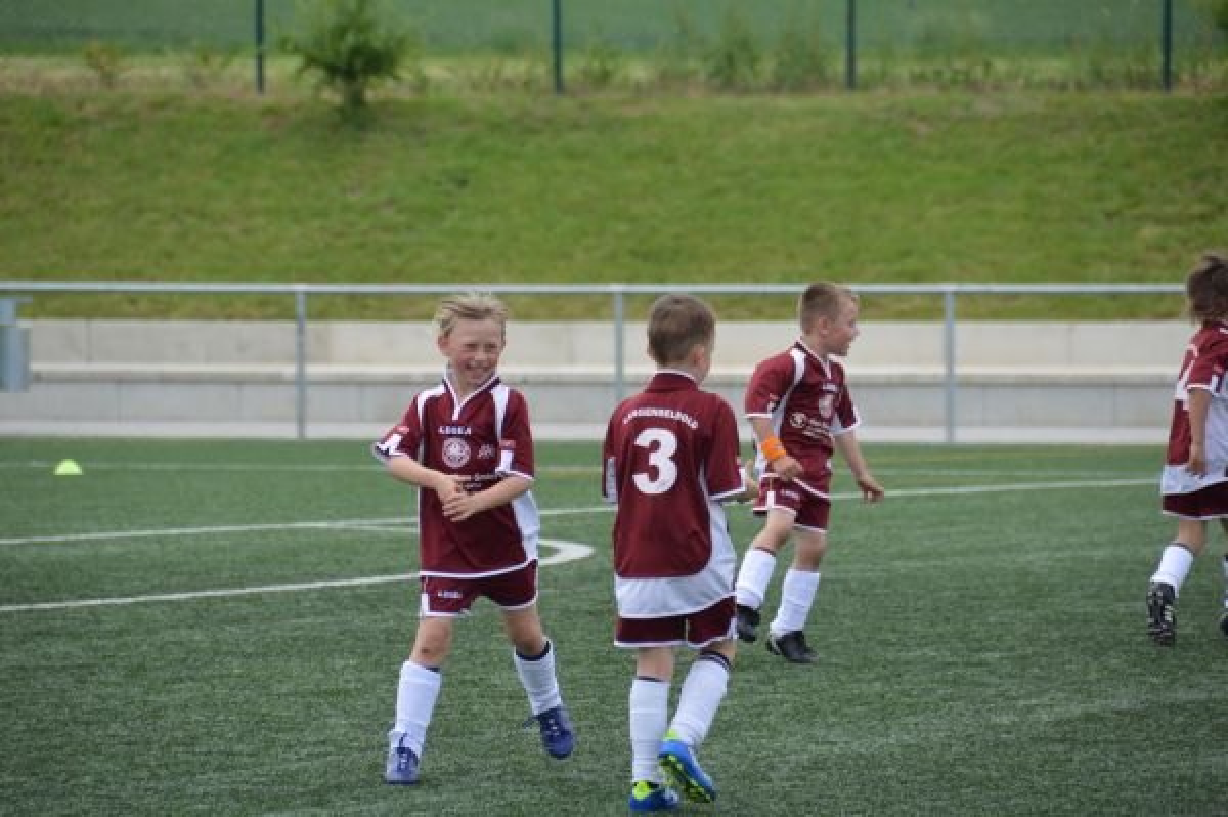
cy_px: 408
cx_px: 614
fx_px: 10225
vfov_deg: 4.6
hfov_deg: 6.9
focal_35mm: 300
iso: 400
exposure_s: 1/1000
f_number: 5.6
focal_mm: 200
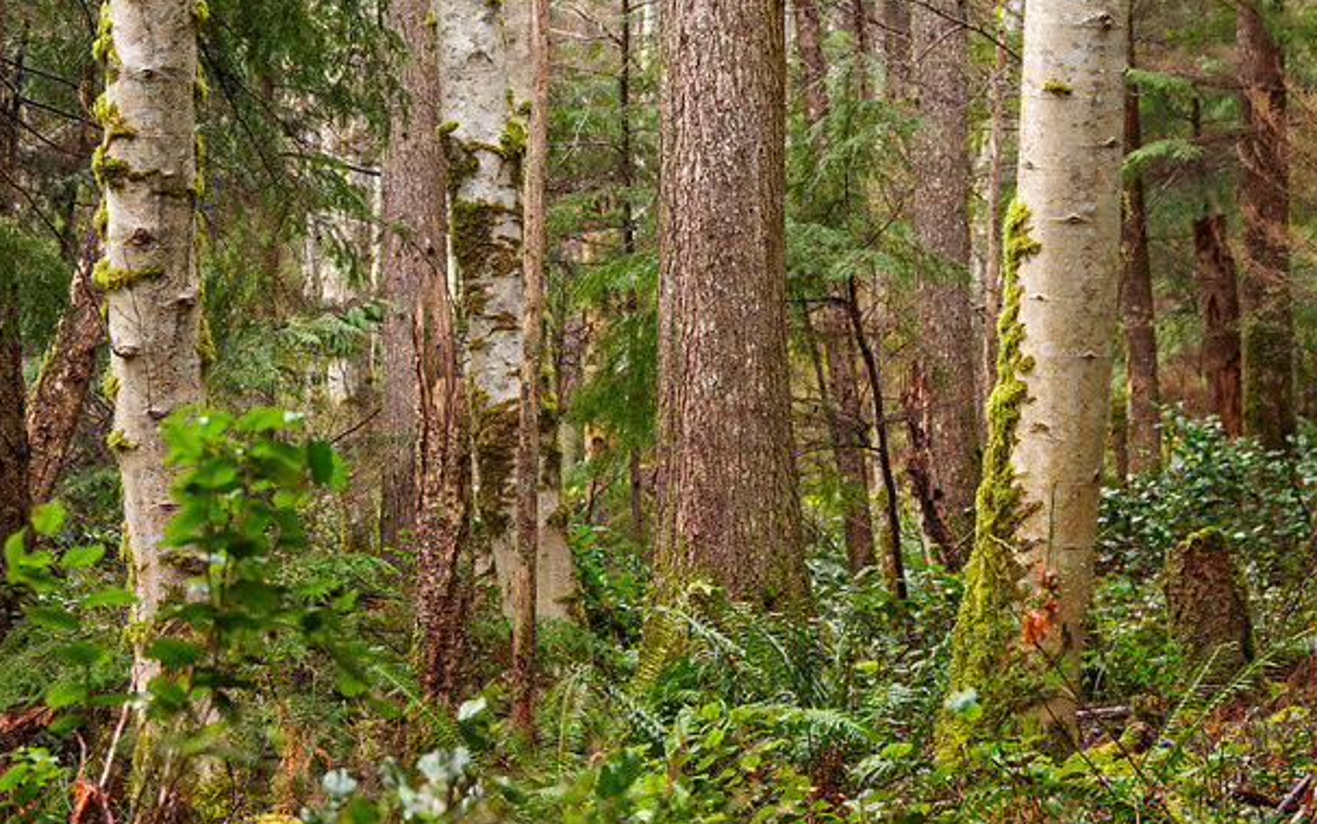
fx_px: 4523
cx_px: 585
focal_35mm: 126
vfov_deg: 10.4
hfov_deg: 16.6
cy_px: 266
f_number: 3.2
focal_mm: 50
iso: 500
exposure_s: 1/60
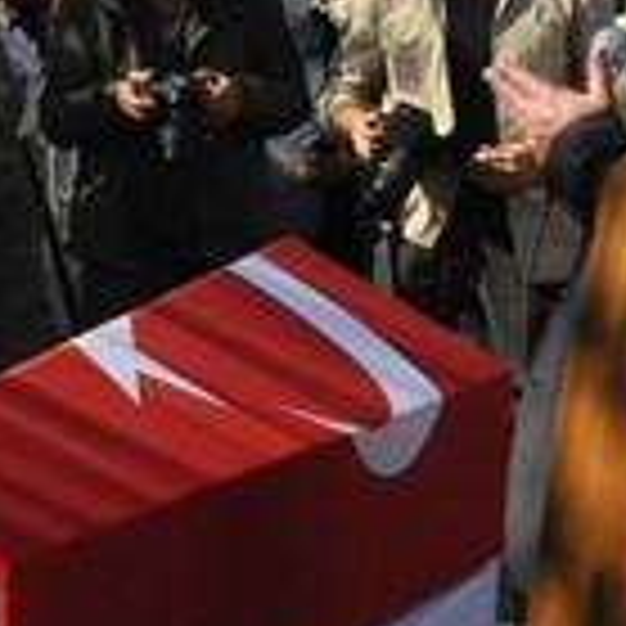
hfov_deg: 8.8
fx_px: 3908
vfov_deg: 9.2
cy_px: 212
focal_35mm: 191
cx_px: -455
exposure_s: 1/400
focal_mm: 32
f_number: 20
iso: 1600
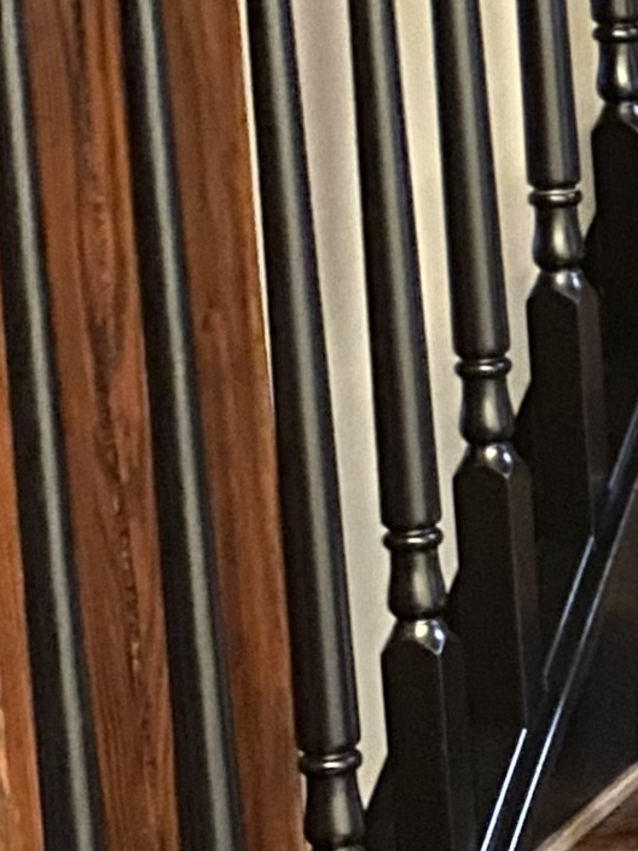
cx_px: 1570
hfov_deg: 8.9
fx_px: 3662
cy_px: 291
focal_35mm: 149
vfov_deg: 13.2
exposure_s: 1/9
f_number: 1.8
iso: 500
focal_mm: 4.25
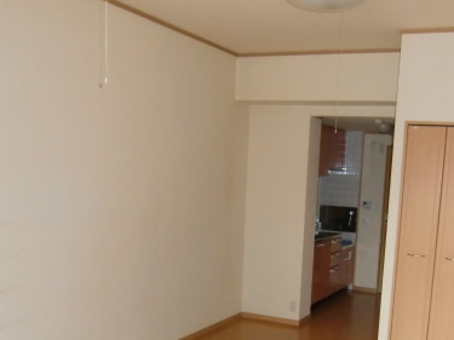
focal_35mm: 41
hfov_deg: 45.3
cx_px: 289
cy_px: 267
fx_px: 538
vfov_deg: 34.2
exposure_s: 1/60
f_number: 3.2
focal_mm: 4.3
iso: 400
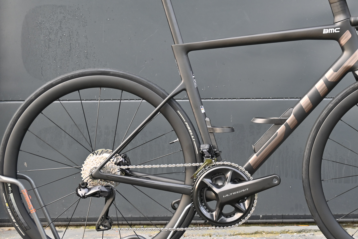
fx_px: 666
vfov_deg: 20.3
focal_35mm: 67
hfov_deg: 29.8
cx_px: 241
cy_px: 108
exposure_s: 1/80
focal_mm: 28
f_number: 4.5
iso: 125
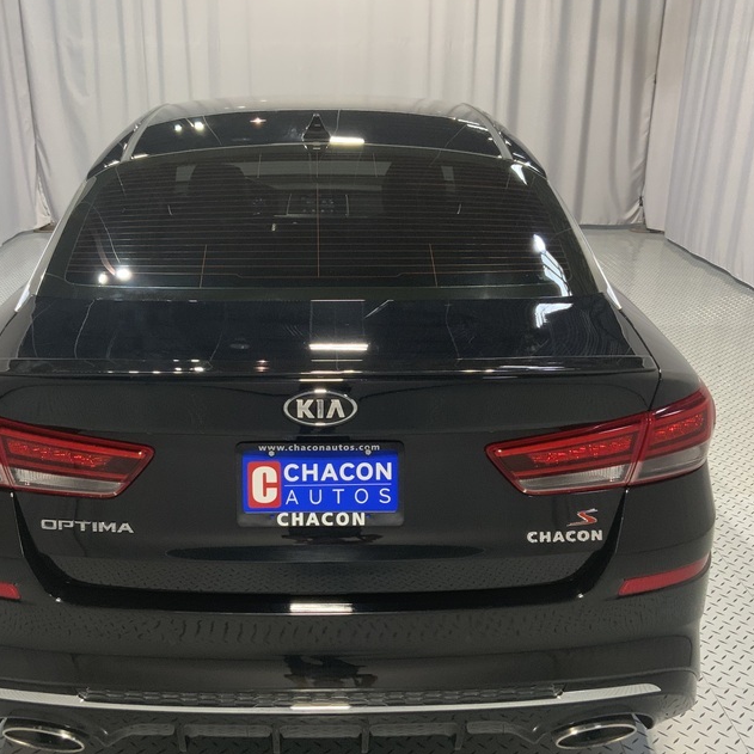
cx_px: 320
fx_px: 961
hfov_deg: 42.7
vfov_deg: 42.8
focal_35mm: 39
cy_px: 415
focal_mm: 3
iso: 80
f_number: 1.8
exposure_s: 1/60
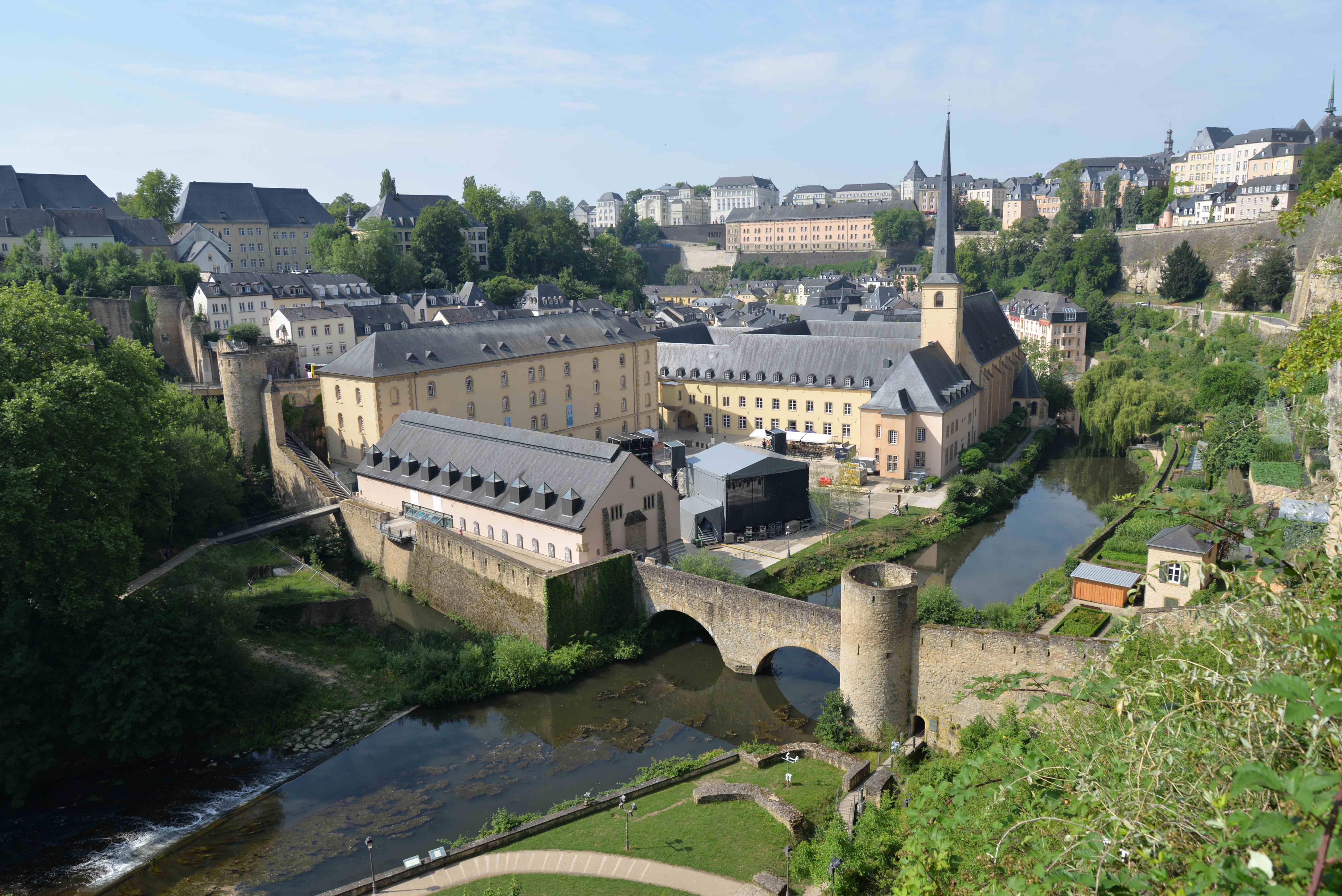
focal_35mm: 24
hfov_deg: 73.7
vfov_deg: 53.2
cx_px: 671
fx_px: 895
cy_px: 448
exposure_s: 1/250
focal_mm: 24
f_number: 8
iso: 100
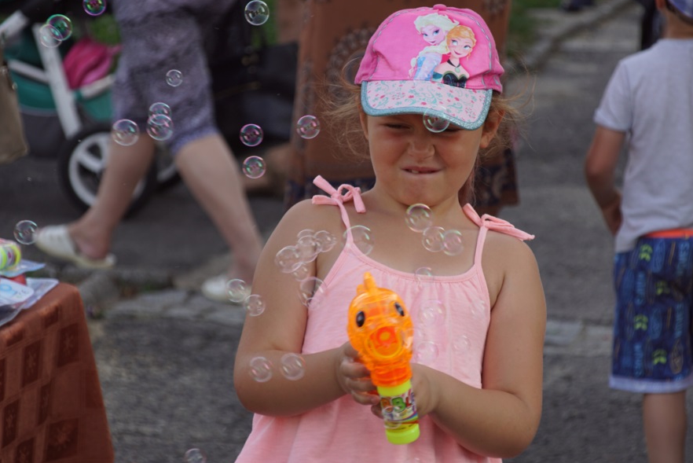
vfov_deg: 8.1
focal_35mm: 170
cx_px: 367
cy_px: 229
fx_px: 3274
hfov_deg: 12.1
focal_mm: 100
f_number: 5.6
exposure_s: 1/160
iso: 160
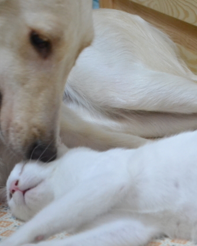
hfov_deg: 10.6
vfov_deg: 13.2
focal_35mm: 146
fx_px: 1063
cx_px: 157
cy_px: 113
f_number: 5.6
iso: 3200
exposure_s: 1/60
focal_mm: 55
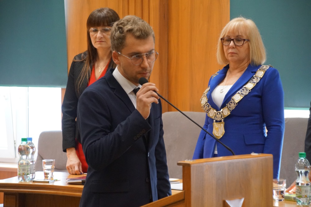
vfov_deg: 10.2
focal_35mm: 135
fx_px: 1166
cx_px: 156
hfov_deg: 15.2
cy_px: 104
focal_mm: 90
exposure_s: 1/125
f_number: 5.6
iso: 3200
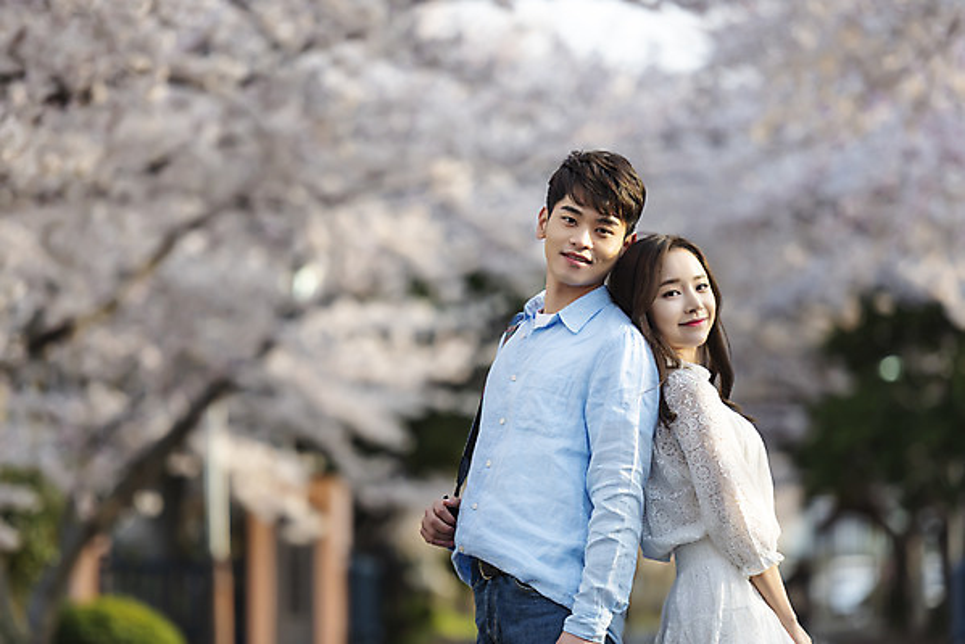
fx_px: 4559
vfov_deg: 8.1
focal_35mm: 170
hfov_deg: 12.1
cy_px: 322
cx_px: 482
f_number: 2.8
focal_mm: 170
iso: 100
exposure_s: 1/500
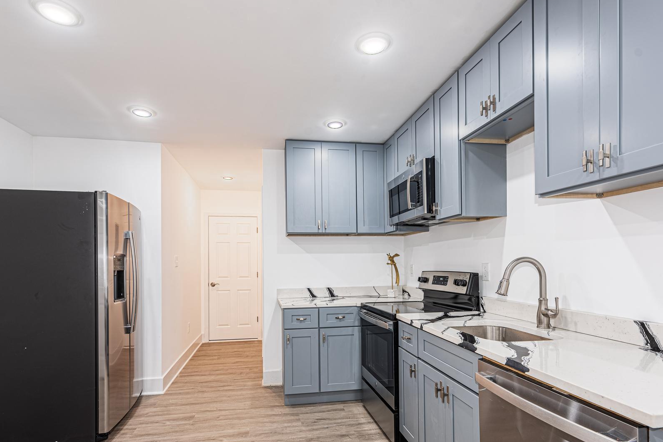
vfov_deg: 66.8
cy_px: 265
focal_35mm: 18
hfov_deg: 90.0
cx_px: 337
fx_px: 332
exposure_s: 1/200
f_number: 8
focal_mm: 14
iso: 125
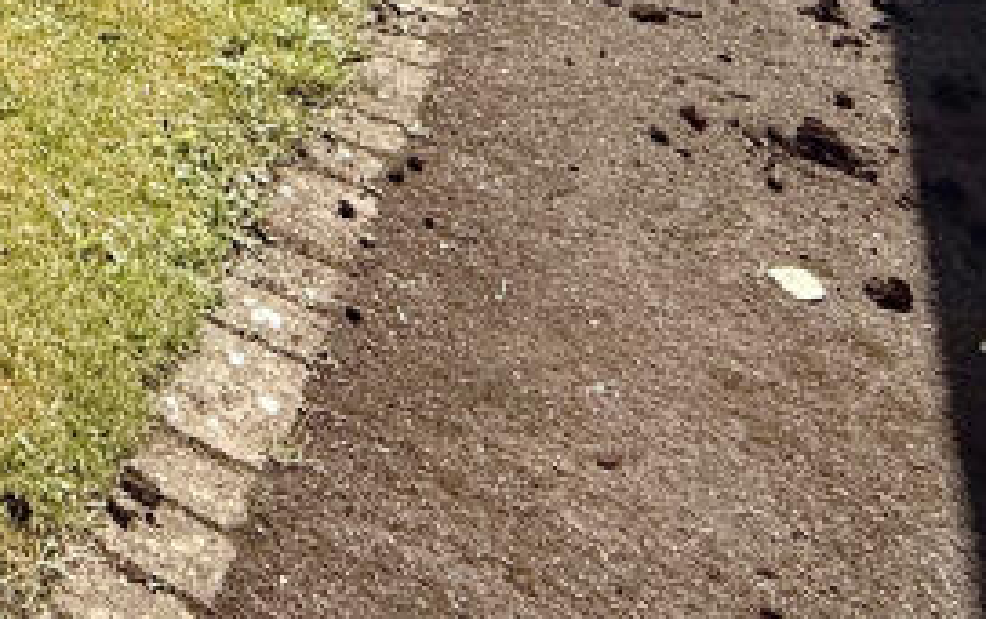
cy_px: -663
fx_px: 1506
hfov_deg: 27.8
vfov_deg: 16.6
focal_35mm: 56
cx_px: -397
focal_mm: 2.22
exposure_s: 1/2611
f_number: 2.2
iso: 50
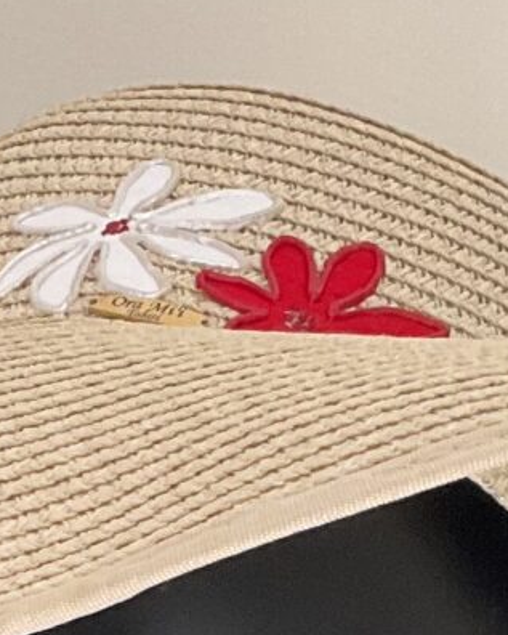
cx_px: 191
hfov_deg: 8.4
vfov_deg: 10.3
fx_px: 3438
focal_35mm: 183
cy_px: 906
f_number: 1.8
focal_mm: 3
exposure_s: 1/122
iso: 64
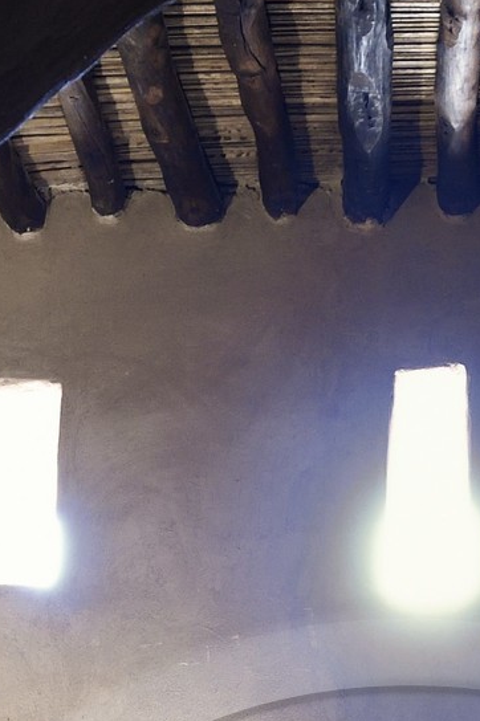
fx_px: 2123
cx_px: 410
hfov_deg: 12.8
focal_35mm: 106
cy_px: 1238
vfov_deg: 16.6
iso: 1600
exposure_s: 1/10
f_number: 5.6
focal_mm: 24
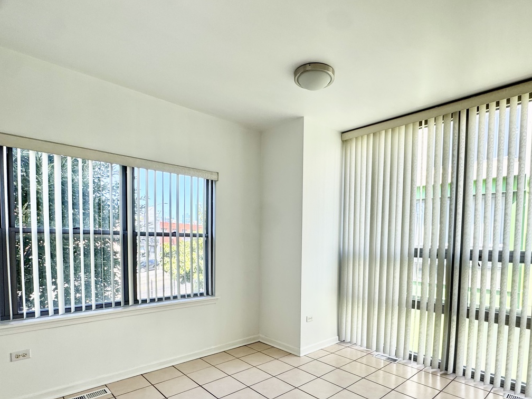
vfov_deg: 64.8
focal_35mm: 20
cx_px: 292
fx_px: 307
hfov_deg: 81.5
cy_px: 255
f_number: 2.2
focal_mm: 2.22
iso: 40
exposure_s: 1/210
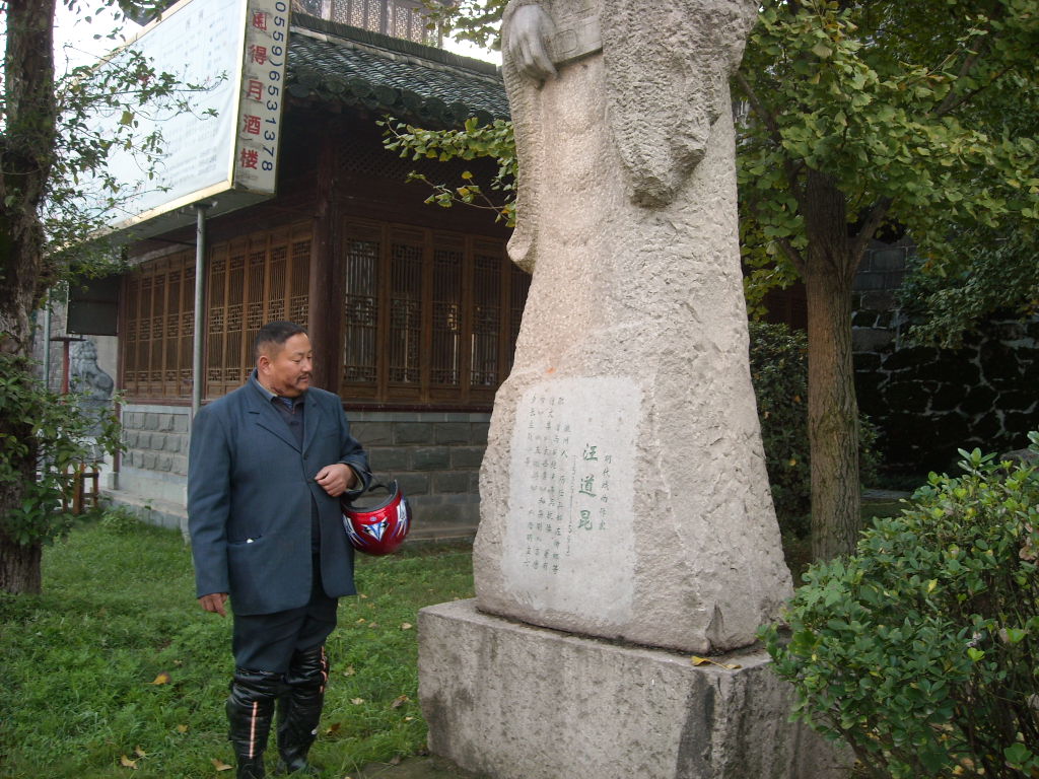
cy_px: 390
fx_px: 1051
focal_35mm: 35
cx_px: 520
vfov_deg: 40.7
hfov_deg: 52.6
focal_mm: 5.7
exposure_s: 1/60
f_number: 2.8
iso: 64
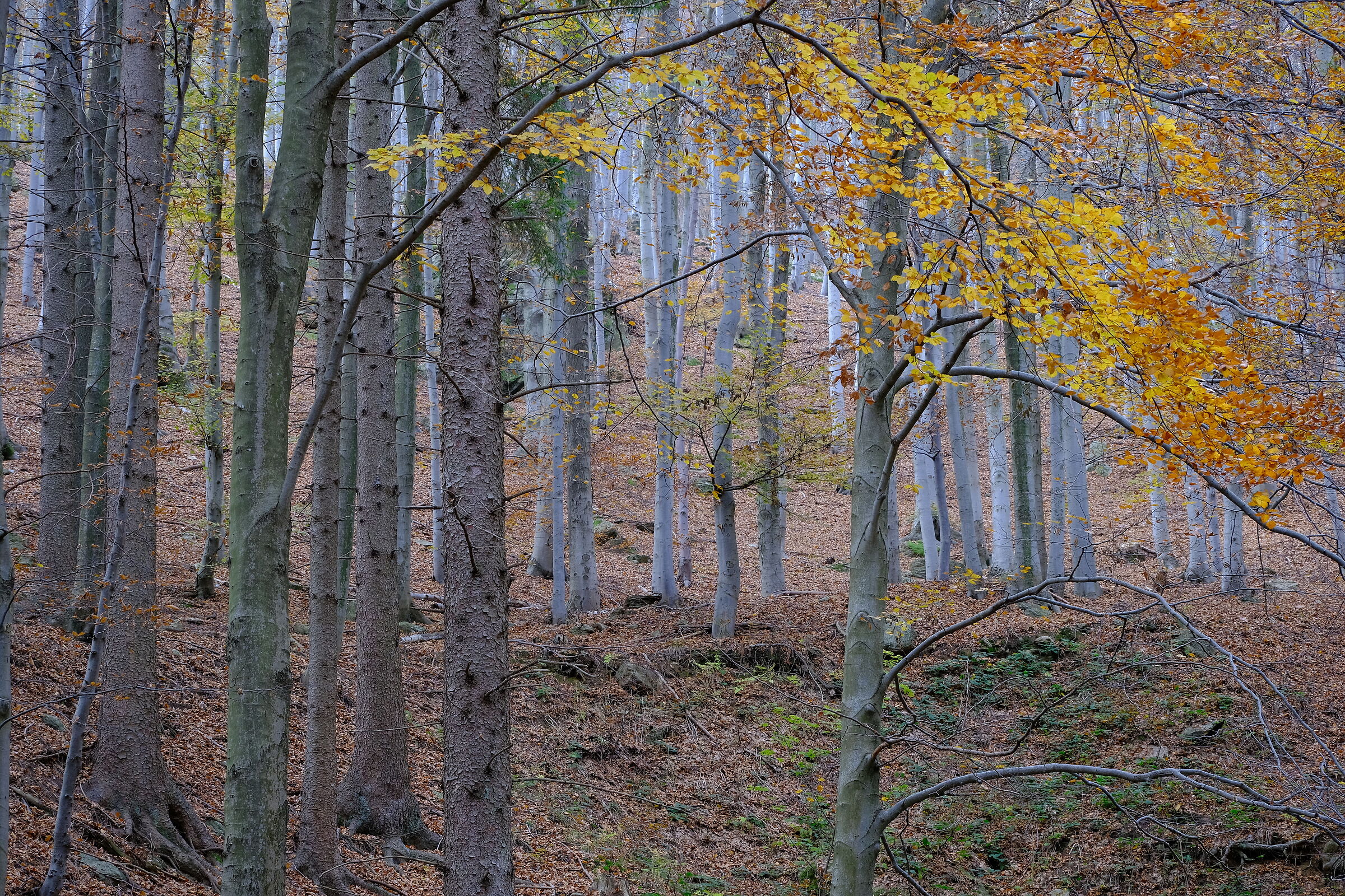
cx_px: 672
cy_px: 448
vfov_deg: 13.0
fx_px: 3923
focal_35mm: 105
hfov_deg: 19.5
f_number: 5.6
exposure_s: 1/30
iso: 200
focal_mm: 70
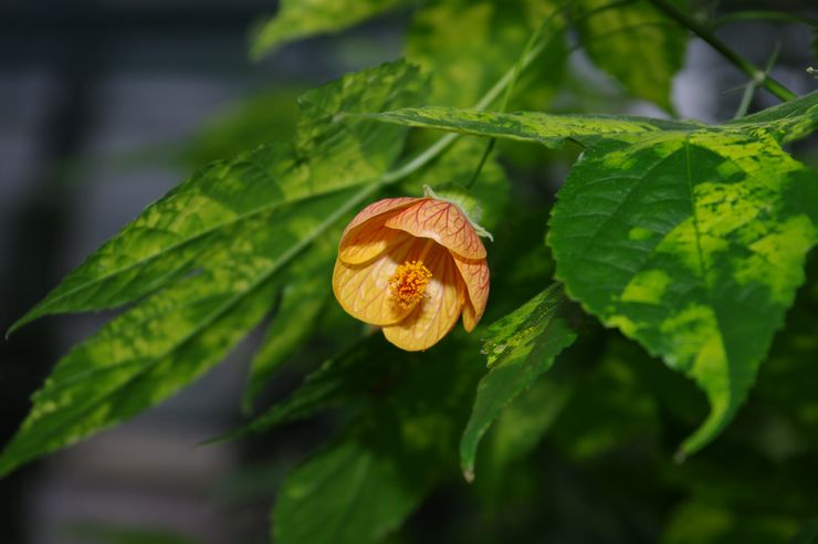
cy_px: 272
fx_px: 2384
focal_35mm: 105
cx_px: 409
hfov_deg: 19.5
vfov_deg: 13.0
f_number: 5.6
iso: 200
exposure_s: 1/90
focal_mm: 70
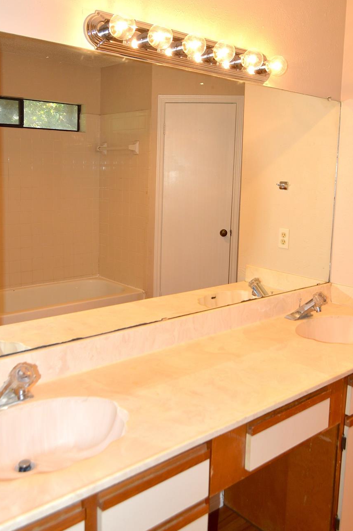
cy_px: 230
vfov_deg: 58.6
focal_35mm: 32
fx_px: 472
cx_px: 158
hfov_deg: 41.0
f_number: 5
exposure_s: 1/60
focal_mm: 18
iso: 180
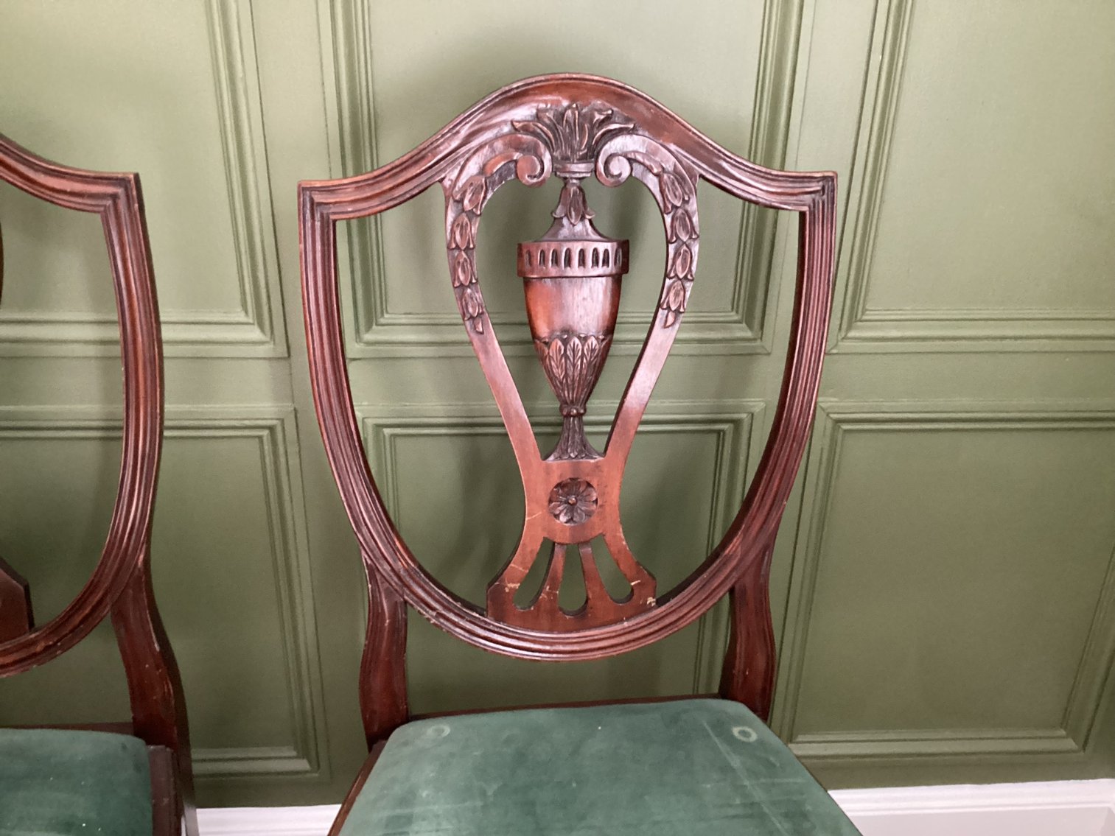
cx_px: 558
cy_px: 418
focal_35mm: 31
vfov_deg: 45.4
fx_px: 999
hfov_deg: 58.3
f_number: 2.4
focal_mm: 3.3
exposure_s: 1/20
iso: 640
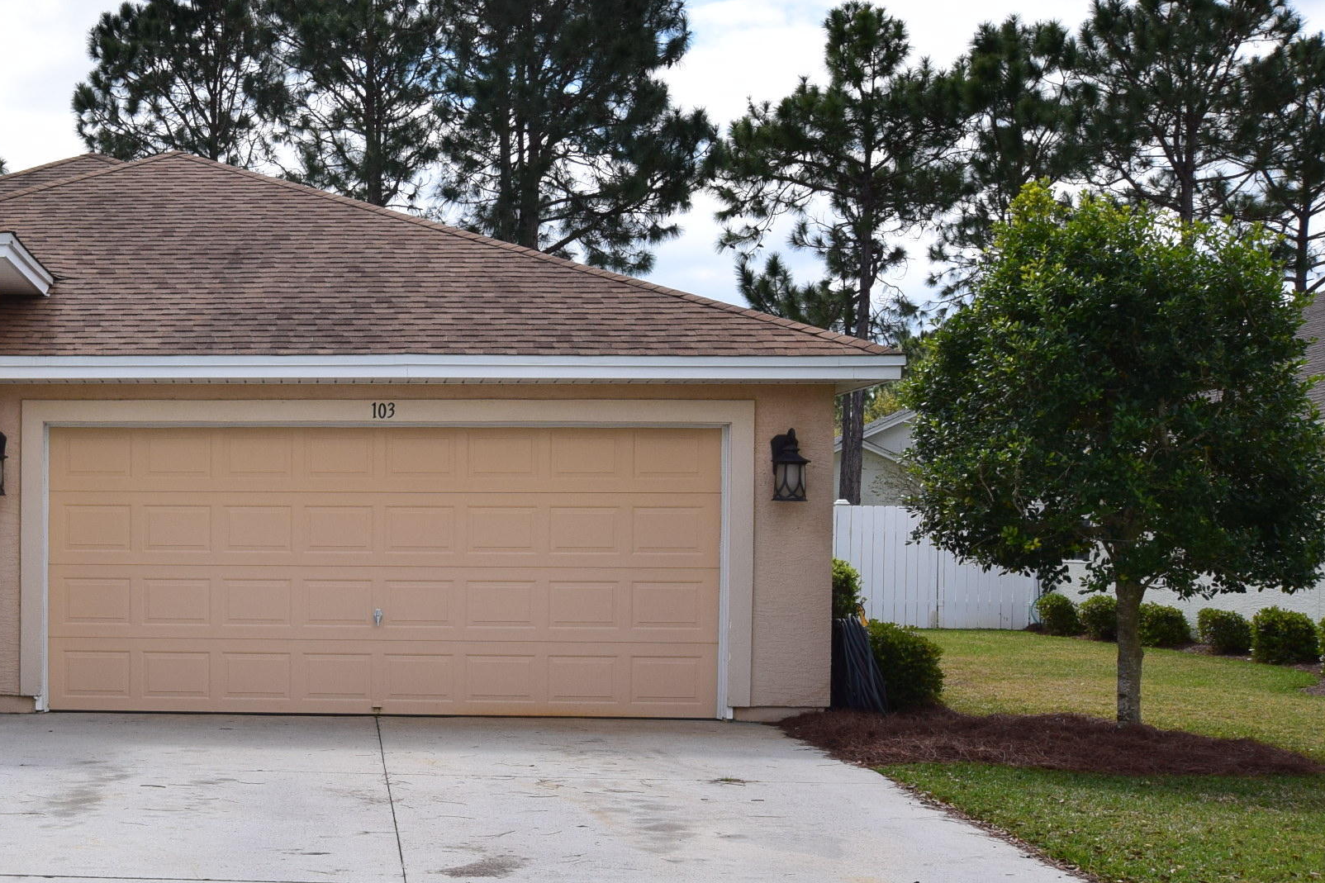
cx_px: 131
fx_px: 2061
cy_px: 586
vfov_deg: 24.1
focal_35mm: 56
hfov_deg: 33.7
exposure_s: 1/500
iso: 360
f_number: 11
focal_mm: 20
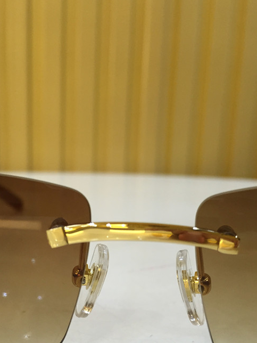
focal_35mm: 42
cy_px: 228
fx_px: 416
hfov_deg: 34.3
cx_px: 109
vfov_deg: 44.2
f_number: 2.2
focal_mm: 4.15
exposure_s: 1/33
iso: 160
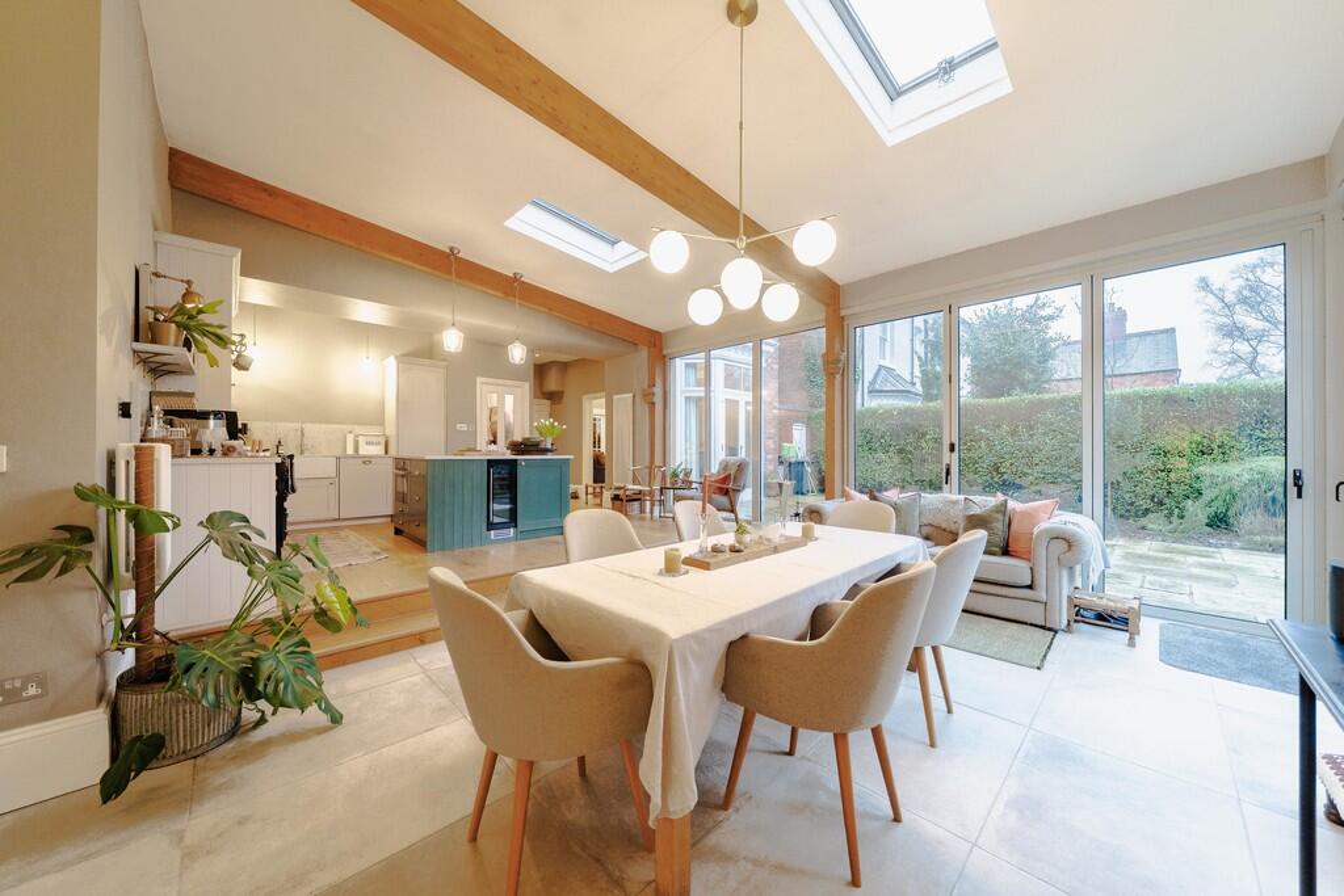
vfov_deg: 90.0
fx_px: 448
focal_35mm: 12
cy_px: 448
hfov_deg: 112.6
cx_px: 672
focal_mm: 12
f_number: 4
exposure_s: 1/20
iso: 500
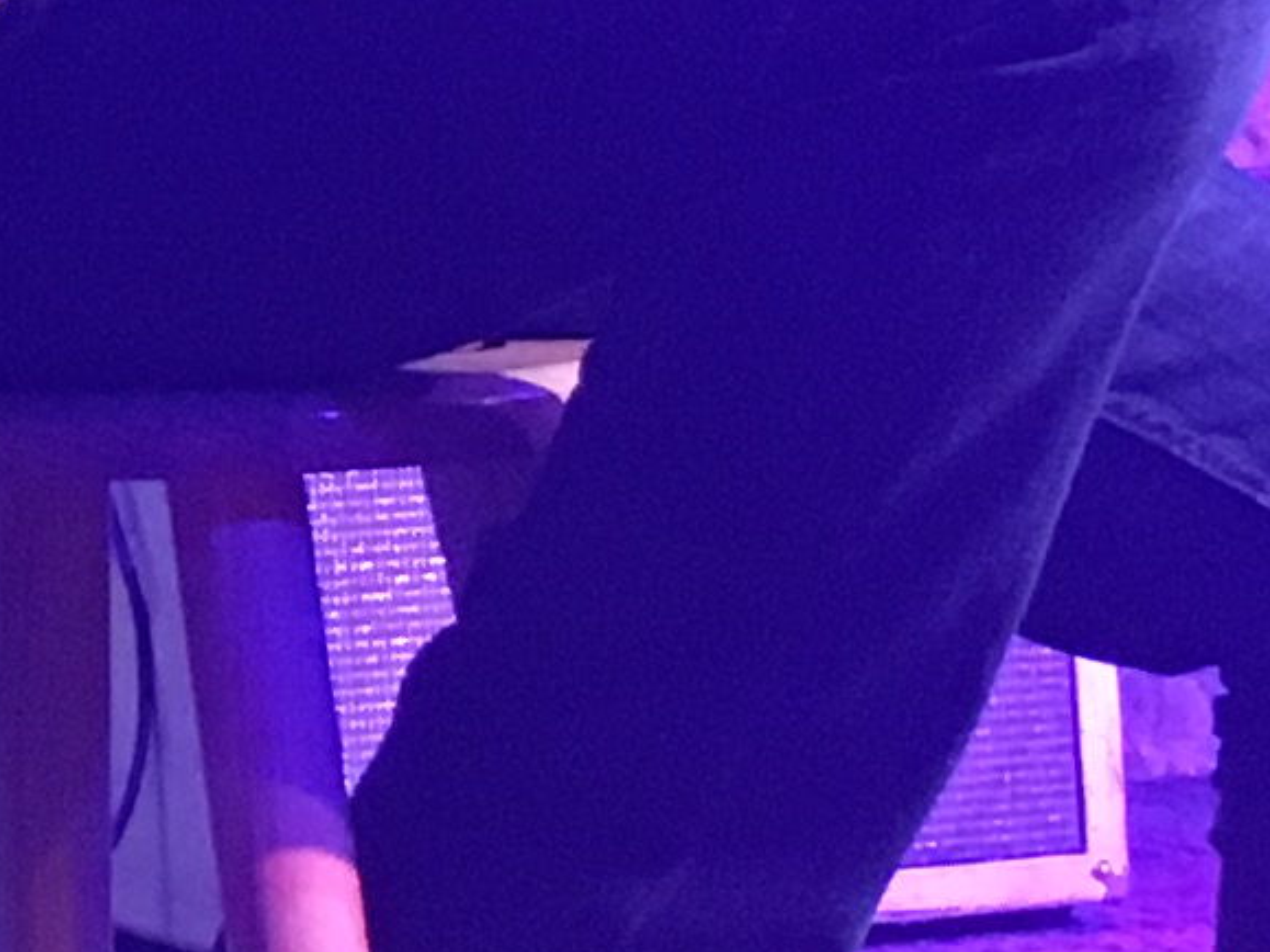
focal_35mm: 202
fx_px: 7409
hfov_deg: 9.3
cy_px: -581
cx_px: -1112
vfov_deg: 7.2
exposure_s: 1/30
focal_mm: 4.15
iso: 200
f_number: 2.2
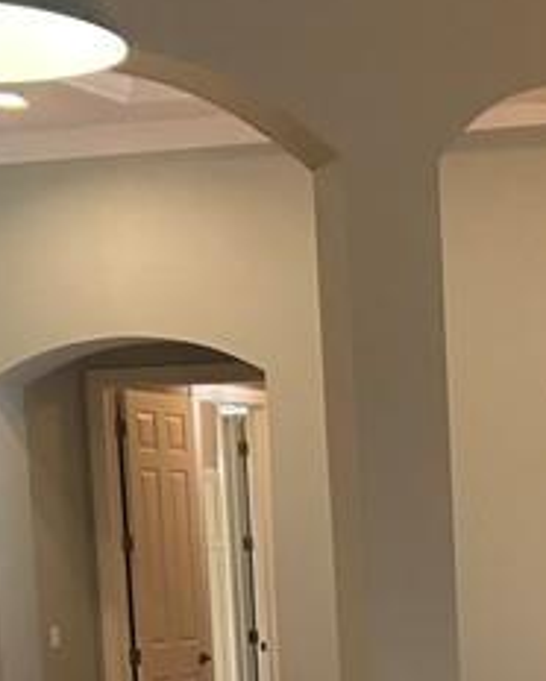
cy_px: 825
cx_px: 728
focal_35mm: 112
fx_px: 2259
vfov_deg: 16.4
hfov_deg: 13.3
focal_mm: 5.7
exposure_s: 1/60
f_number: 1.5
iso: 100
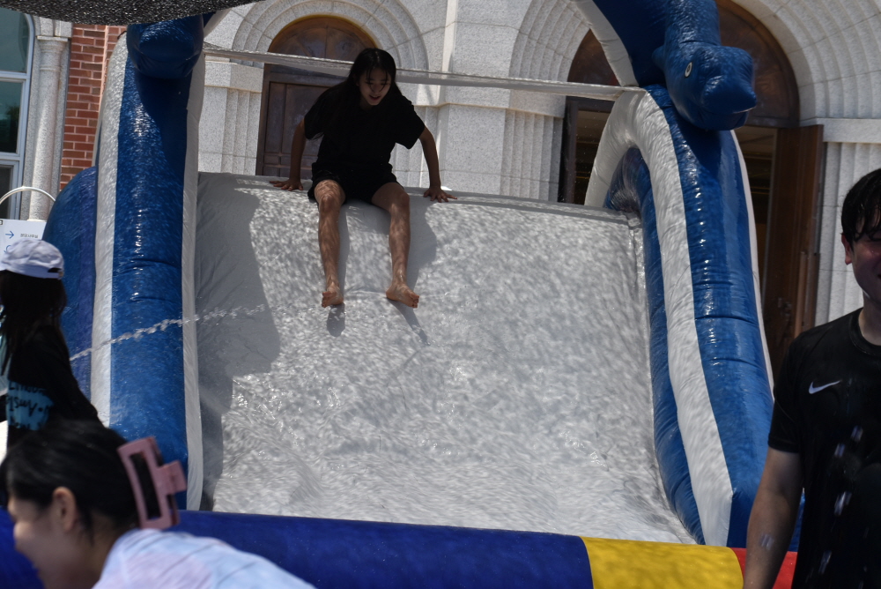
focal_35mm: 117
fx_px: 2865
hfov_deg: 17.5
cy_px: 294
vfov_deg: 11.7
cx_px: 440
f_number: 9
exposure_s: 1/320
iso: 200
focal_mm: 78
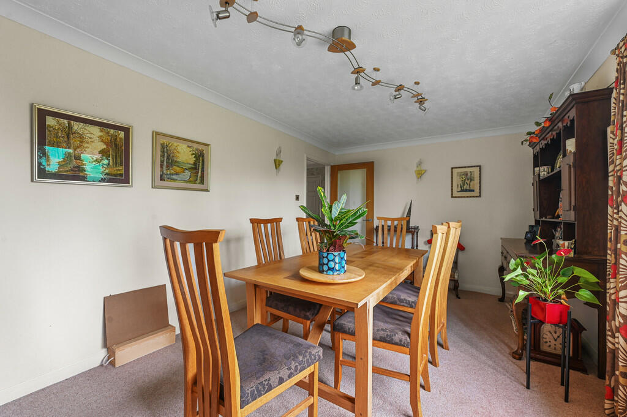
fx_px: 244
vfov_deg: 81.1
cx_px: 314
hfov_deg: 104.3
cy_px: 208
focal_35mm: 14
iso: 400
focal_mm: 14
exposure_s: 1/1.25
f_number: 8
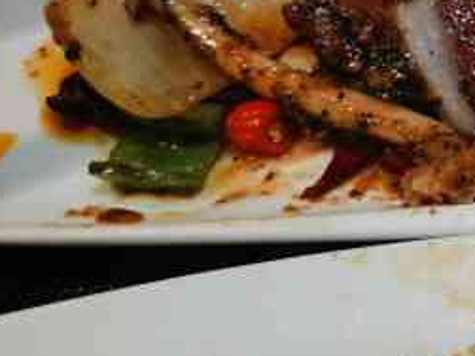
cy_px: -12
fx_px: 1070
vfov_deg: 18.3
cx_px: 636
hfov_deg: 22.2
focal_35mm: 78
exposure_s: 1/100
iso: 100
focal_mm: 4.75
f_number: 1.8
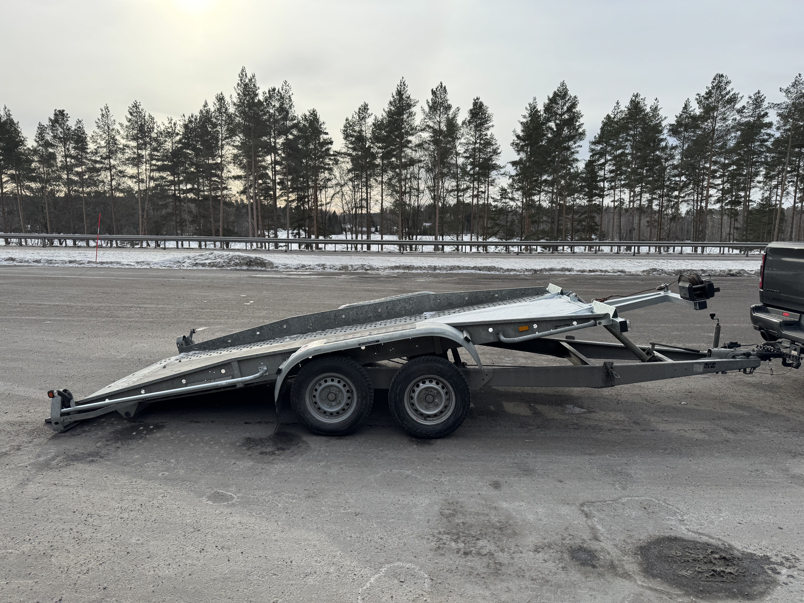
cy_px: 302
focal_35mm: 24
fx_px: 557
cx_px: 402
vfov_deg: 56.8
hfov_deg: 71.6
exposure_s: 1/3413
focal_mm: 6.76
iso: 80
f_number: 1.78
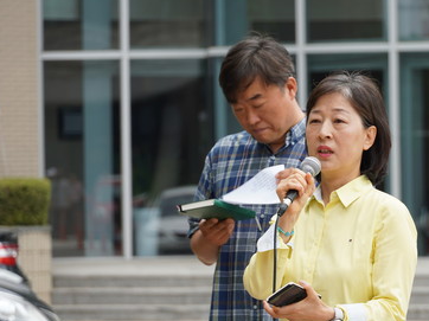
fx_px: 3998
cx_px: 346
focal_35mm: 323
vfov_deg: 4.6
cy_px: 192
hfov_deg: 6.1
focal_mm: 135
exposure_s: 1/250
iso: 125
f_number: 5.6
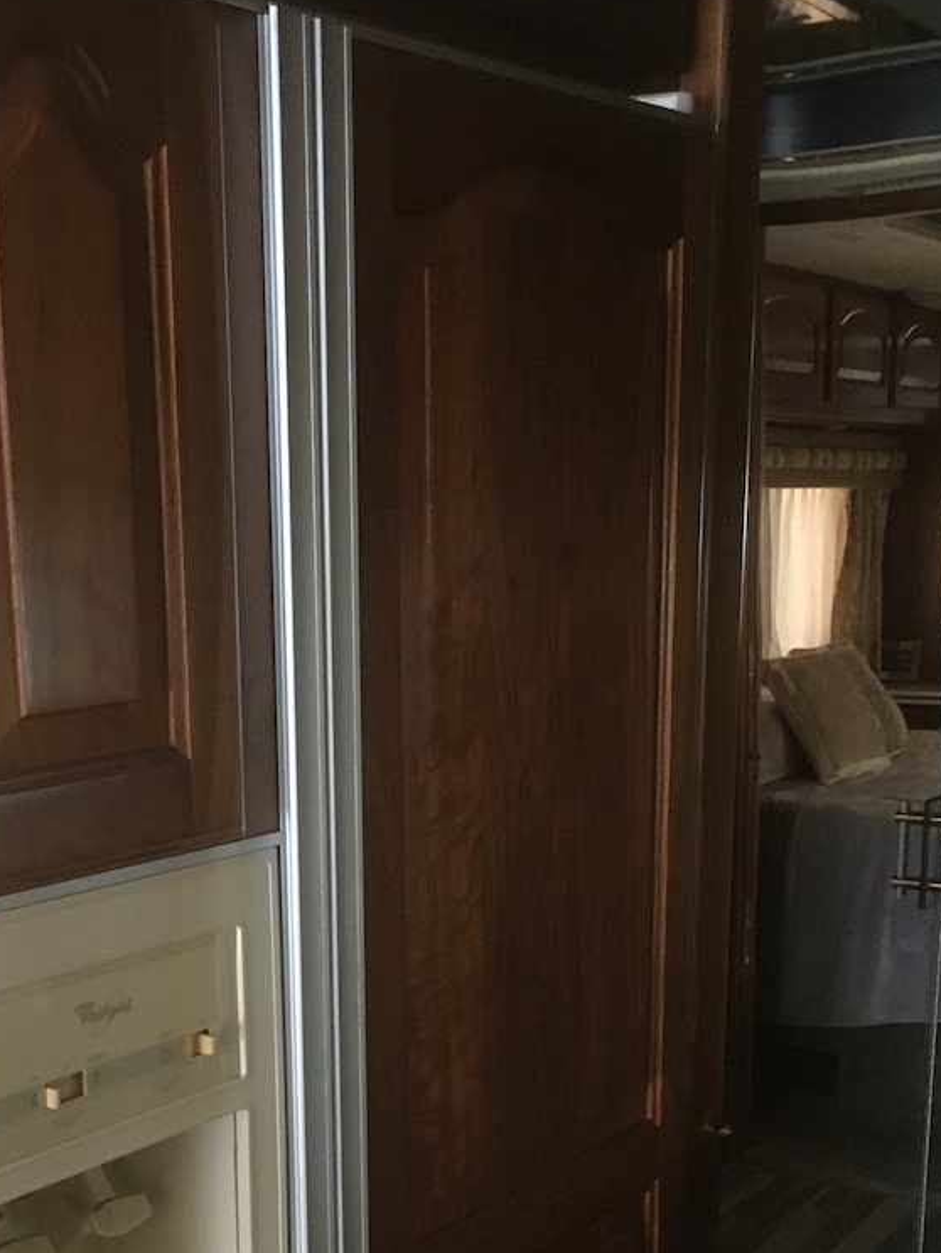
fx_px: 1883
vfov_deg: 35.5
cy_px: 1019
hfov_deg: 27.8
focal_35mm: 52
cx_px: 283
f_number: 2.2
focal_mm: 4.15
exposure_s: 1/30
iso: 200
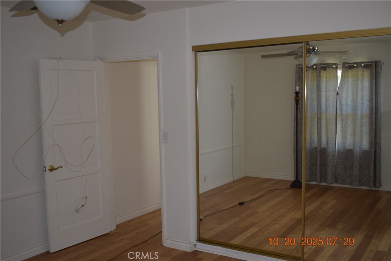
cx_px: 196
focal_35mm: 36
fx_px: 391
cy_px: 130
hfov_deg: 53.1
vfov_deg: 36.9
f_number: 4
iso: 250
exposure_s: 1/30
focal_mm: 24
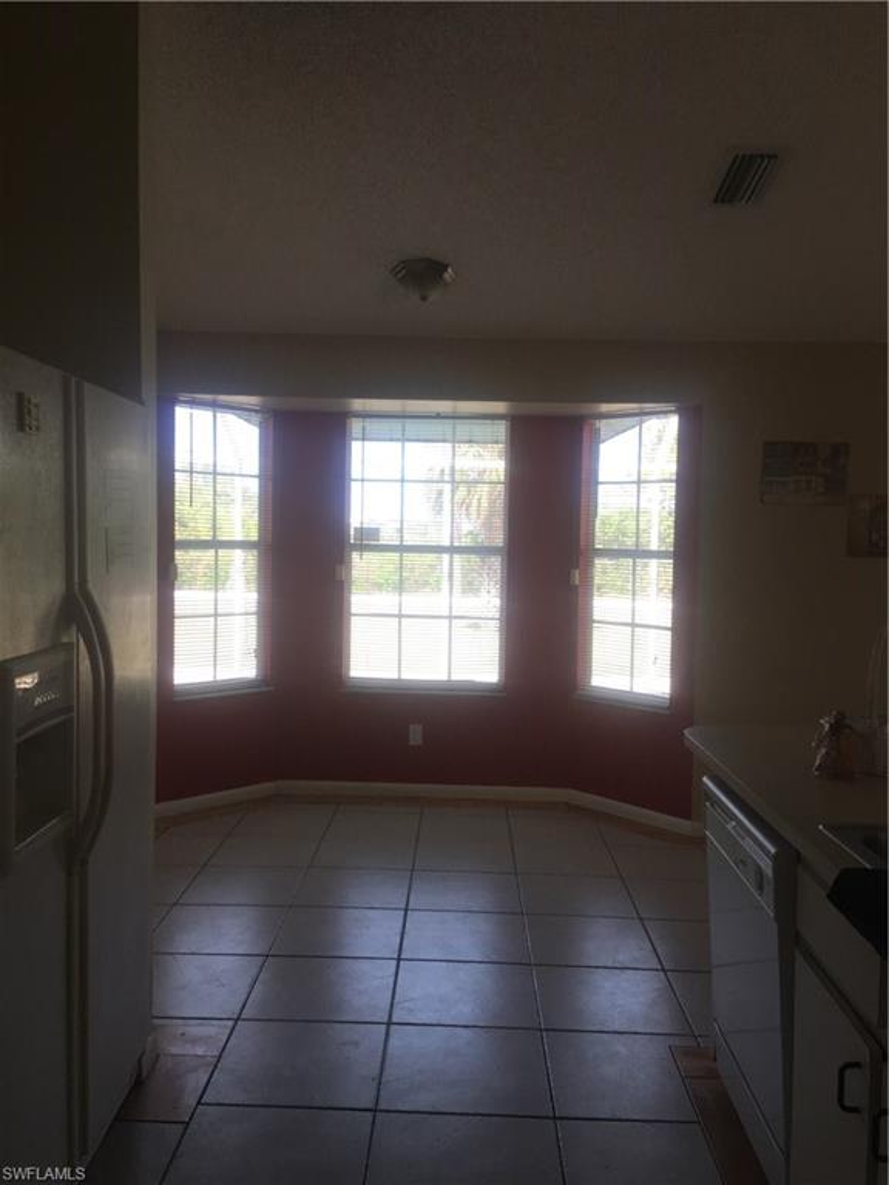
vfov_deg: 61.7
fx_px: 993
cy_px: 592
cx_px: 444
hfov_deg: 48.2
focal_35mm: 29
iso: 40
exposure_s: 1/120
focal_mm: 4.15
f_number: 2.2
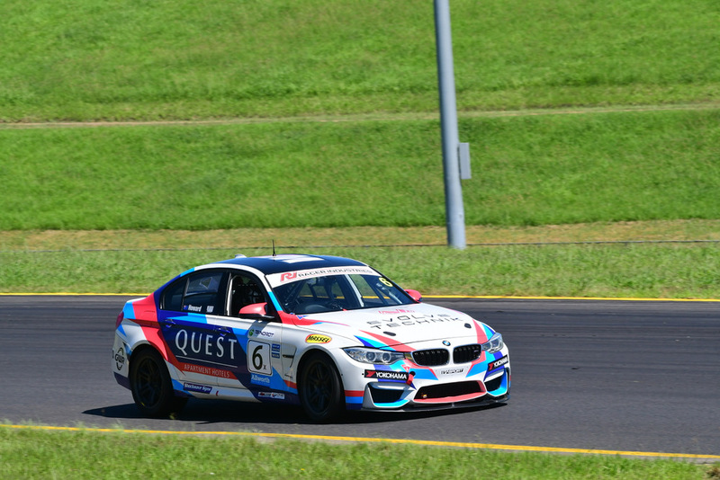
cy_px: 240
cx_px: 360
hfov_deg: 6.9
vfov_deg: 4.6
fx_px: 6002
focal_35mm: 300
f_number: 11
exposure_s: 1/640
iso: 500
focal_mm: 200
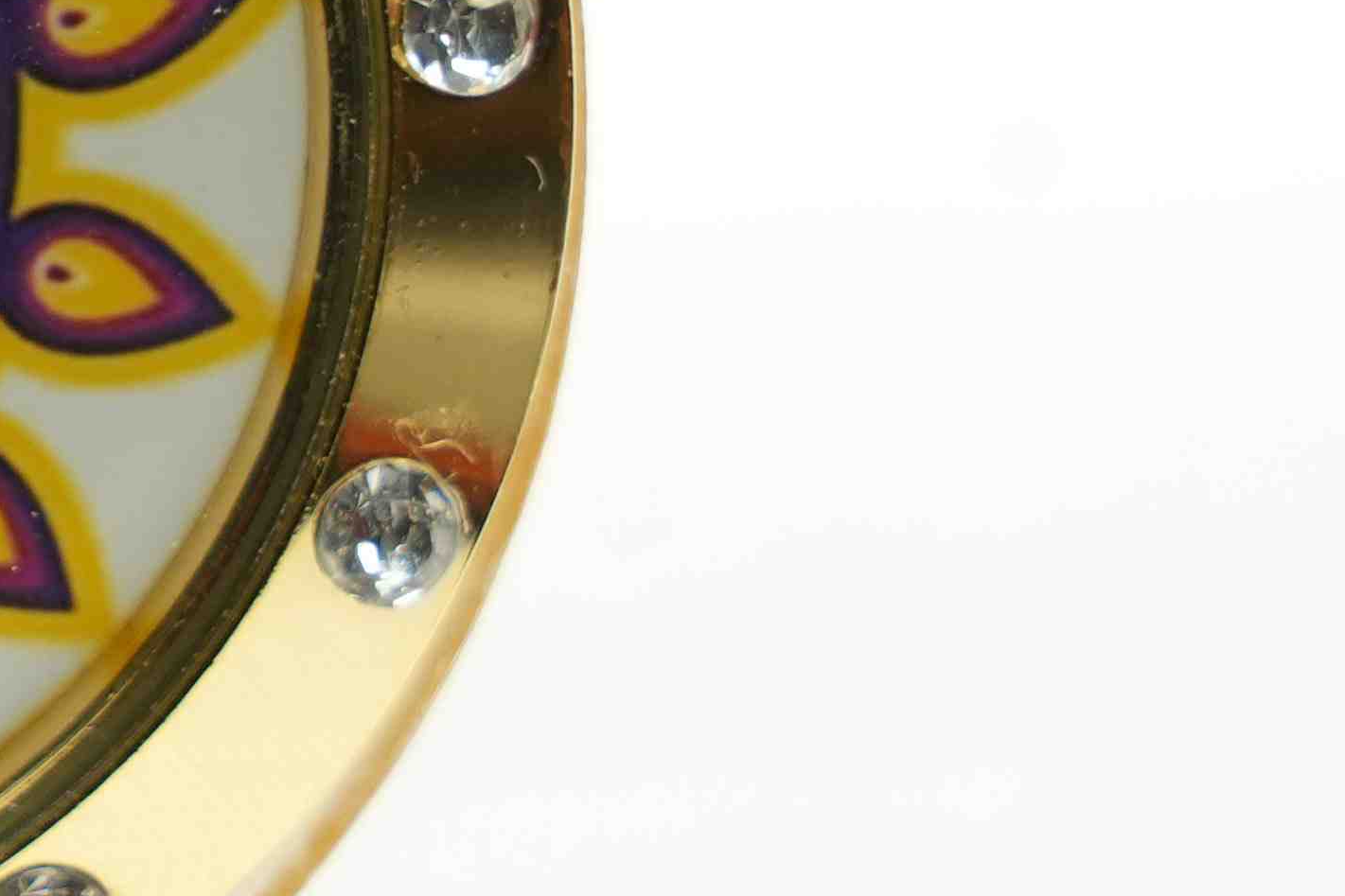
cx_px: -532
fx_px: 19349
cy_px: 109
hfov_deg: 4.0
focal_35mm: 518
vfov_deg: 2.7
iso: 500
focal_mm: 105
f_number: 7.1
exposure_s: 1/50
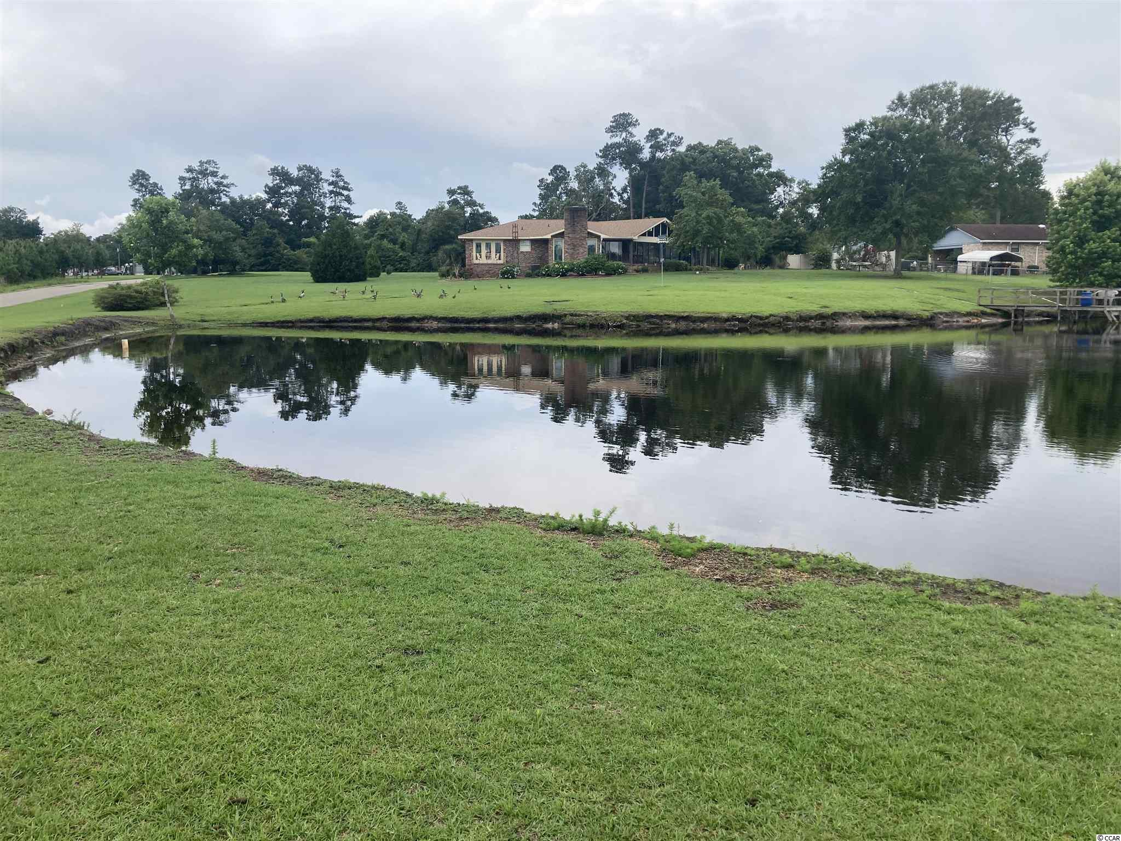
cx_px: 560
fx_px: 907
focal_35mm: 28
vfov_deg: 49.7
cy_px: 420
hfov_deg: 63.4
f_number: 1.8
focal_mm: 3.99
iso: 20
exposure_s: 1/496
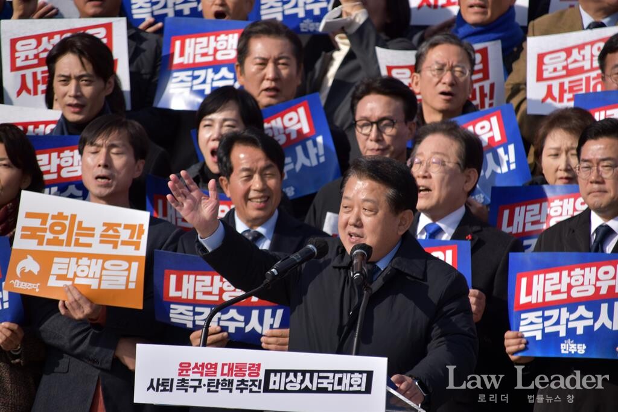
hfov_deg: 6.9
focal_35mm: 300
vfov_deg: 4.6
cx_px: 309
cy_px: 206
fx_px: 5150
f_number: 6.3
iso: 100
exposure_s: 1/640
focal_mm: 200
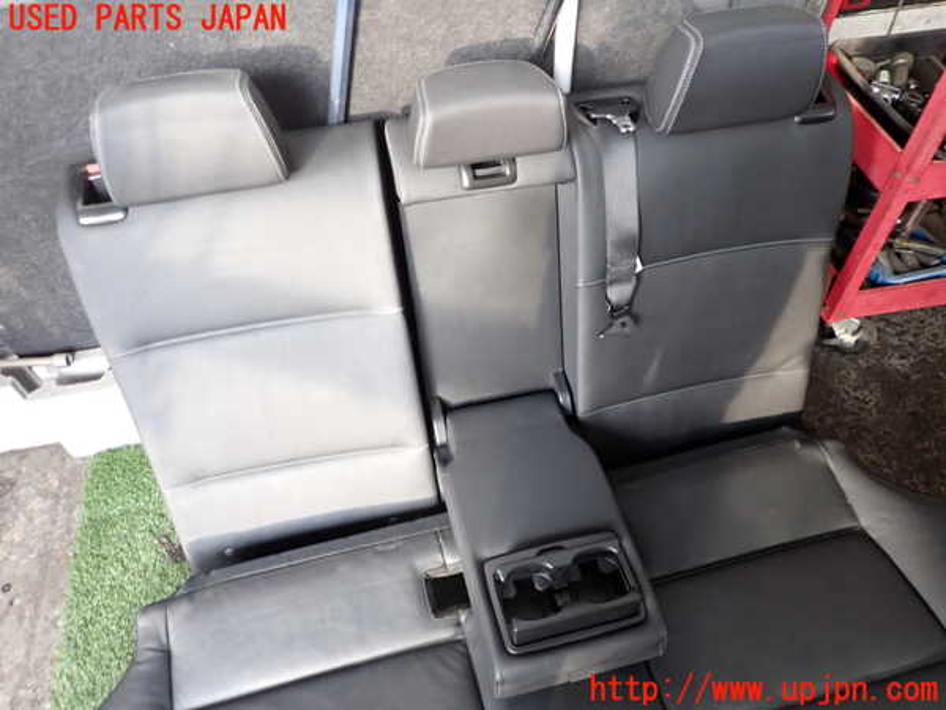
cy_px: 355
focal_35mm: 25
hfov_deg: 69.4
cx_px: 473
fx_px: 683
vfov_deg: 54.9
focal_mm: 4.5
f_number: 2
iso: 250
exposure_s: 1/30
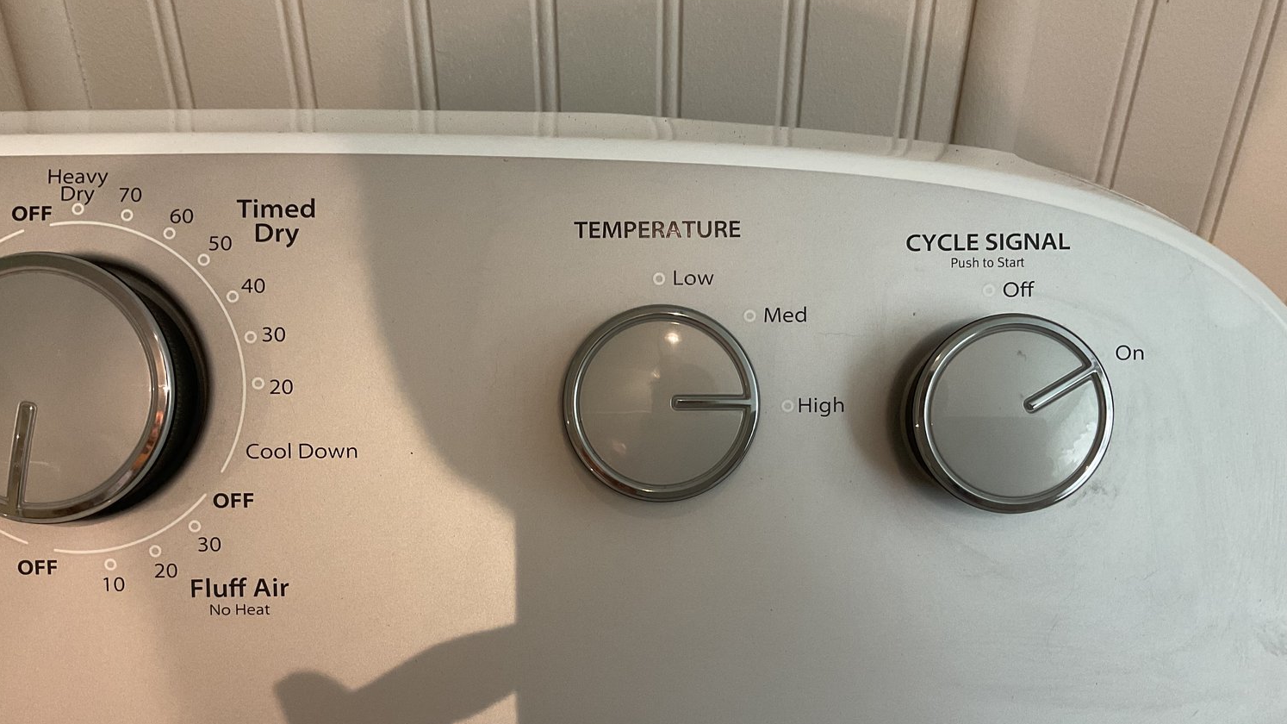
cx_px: 636
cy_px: 481
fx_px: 1092
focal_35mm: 32
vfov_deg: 36.3
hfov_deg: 61.0
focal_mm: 3
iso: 125
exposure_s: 1/60
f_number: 1.8
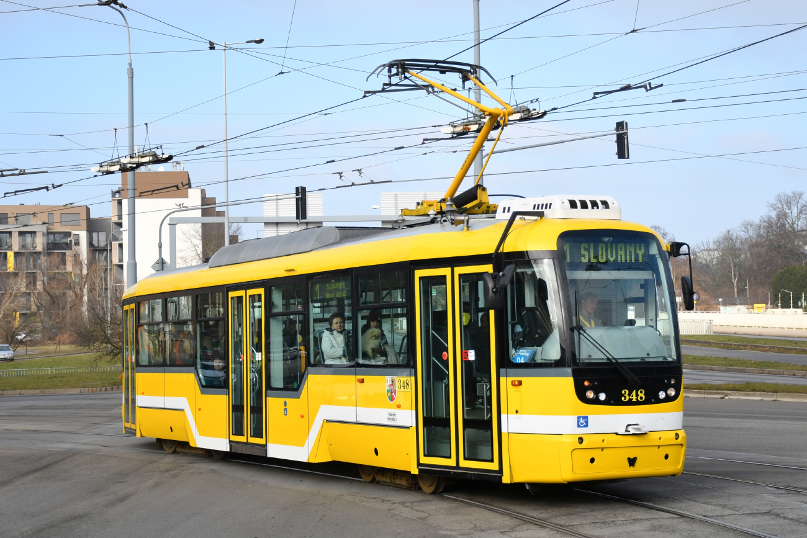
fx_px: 1166
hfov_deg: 38.2
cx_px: 404
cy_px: 269
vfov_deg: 26.0
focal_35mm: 52
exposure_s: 1/1000
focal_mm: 35
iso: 250
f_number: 4.2
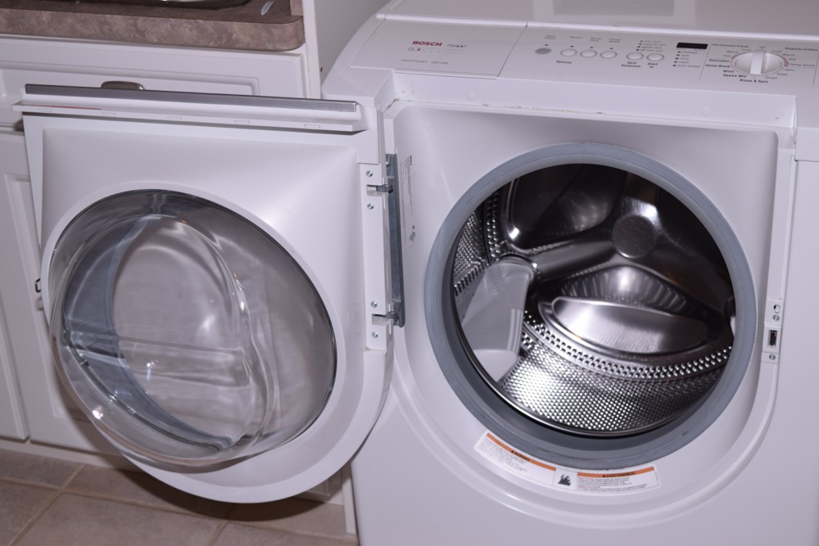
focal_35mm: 57
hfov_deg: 35.0
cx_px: 410
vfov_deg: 23.8
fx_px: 1297
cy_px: 273
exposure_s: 1/60
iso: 100
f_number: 6.3
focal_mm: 38
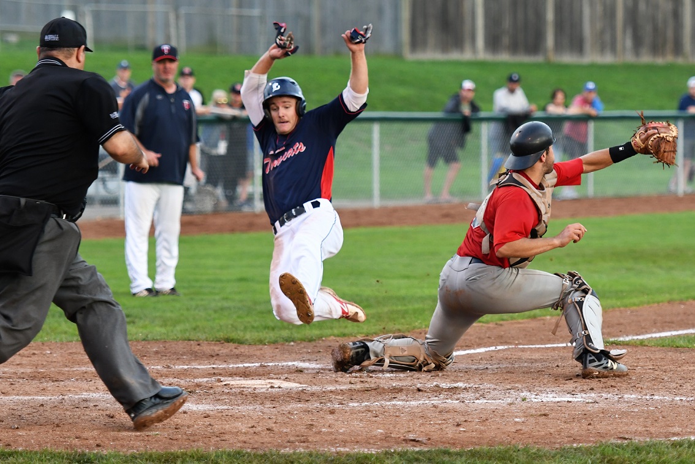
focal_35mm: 180
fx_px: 3475
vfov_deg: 7.6
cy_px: 232
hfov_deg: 11.4
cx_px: 348
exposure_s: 1/1000
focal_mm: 120
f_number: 2.8
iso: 800
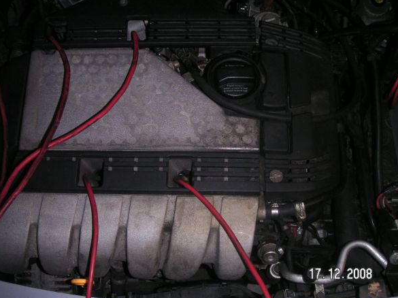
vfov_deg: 36.8
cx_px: 202
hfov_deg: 47.9
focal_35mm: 39
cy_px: 150
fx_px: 448
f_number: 2.8
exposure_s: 1/45
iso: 160
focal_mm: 6
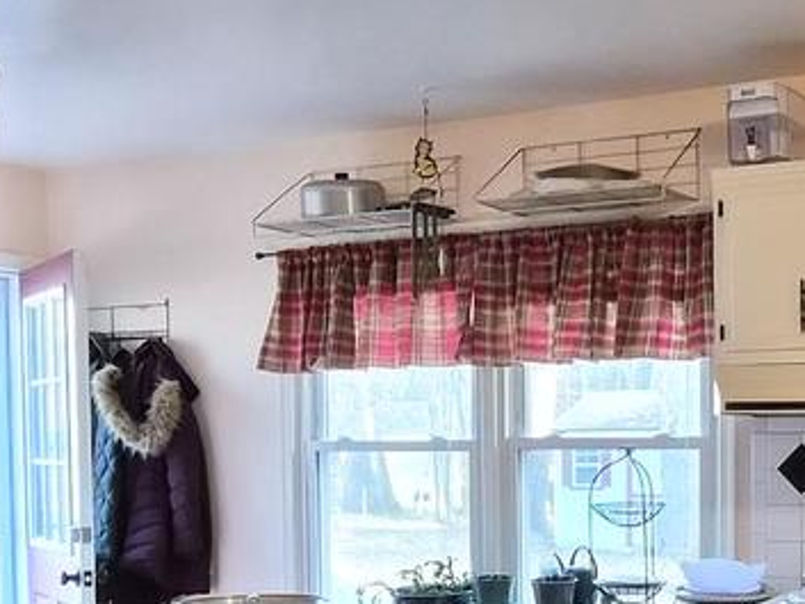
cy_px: 529
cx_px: 629
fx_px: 1233
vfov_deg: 26.7
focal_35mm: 53
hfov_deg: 35.1
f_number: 2.2
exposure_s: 1/60
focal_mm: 1.7
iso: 500
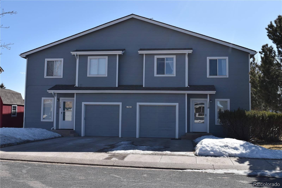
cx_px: 141
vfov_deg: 34.2
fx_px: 305
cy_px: 94
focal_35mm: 39
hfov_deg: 49.6
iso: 200
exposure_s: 1/400
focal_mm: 26
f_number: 10
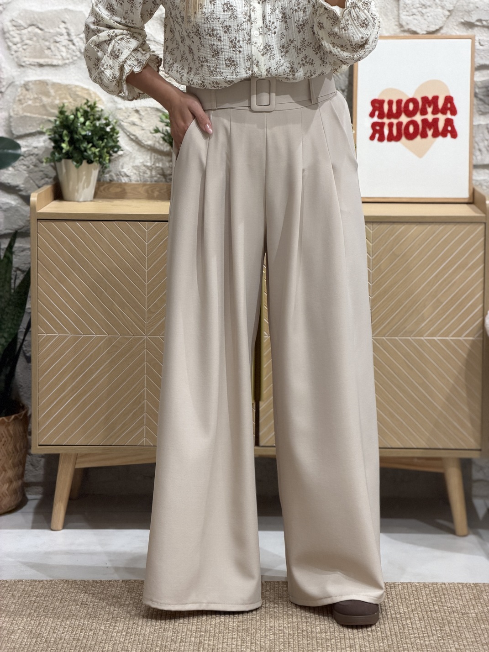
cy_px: 326
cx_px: 244
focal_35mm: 100
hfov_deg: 14.8
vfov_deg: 19.6
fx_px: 1884
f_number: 2.8
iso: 200
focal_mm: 16.89
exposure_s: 1/100
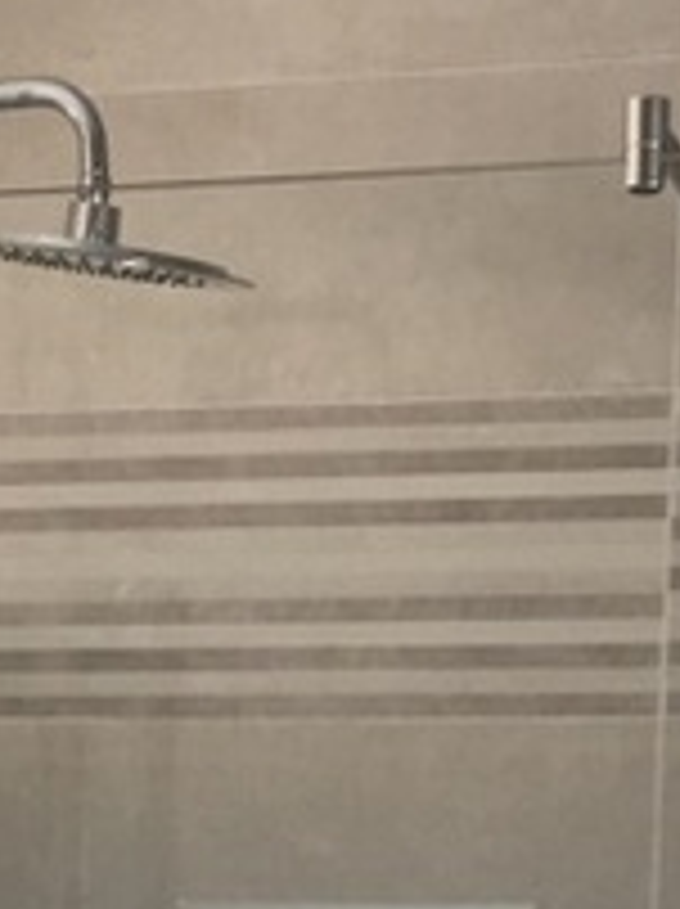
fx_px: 3622
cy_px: 1490
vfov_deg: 13.3
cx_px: 90
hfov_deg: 10.7
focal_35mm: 138
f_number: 2.2
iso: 40
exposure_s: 1/50
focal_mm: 4.15
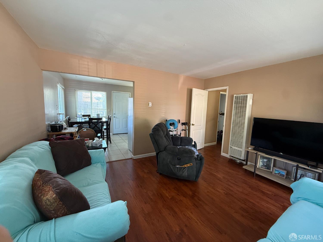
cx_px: 162
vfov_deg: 85.7
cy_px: 121
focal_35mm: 14
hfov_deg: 102.1
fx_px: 131
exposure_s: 1/74
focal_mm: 2.22
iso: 320
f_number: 2.2
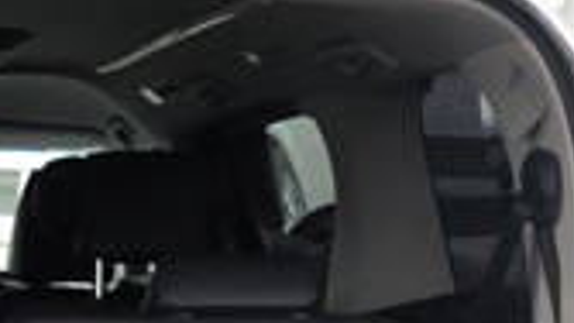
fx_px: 1781
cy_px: 711
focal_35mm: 117
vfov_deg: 9.5
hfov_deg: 17.6
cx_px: -69
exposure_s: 1/135
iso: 20
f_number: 1.8
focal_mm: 3.99
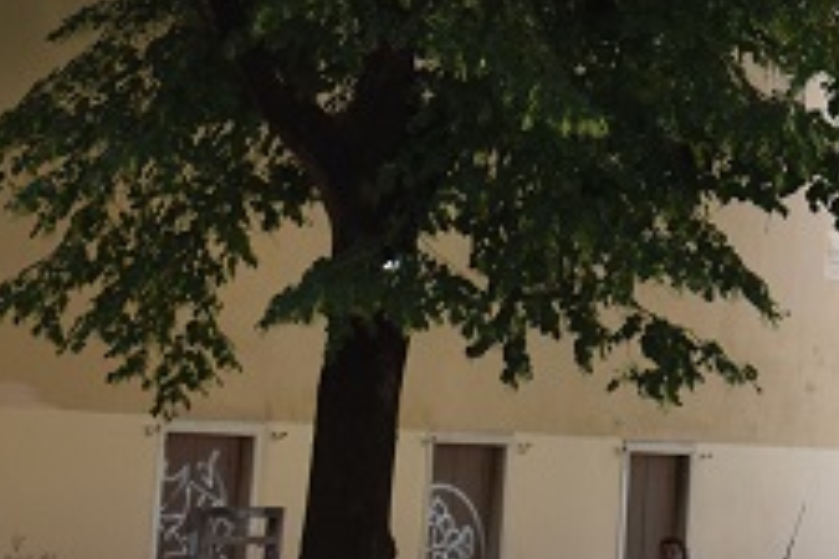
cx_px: 1040
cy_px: -522
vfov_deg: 8.1
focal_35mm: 162
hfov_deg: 12.4
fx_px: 3775
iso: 250
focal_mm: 27
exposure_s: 1/250
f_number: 8
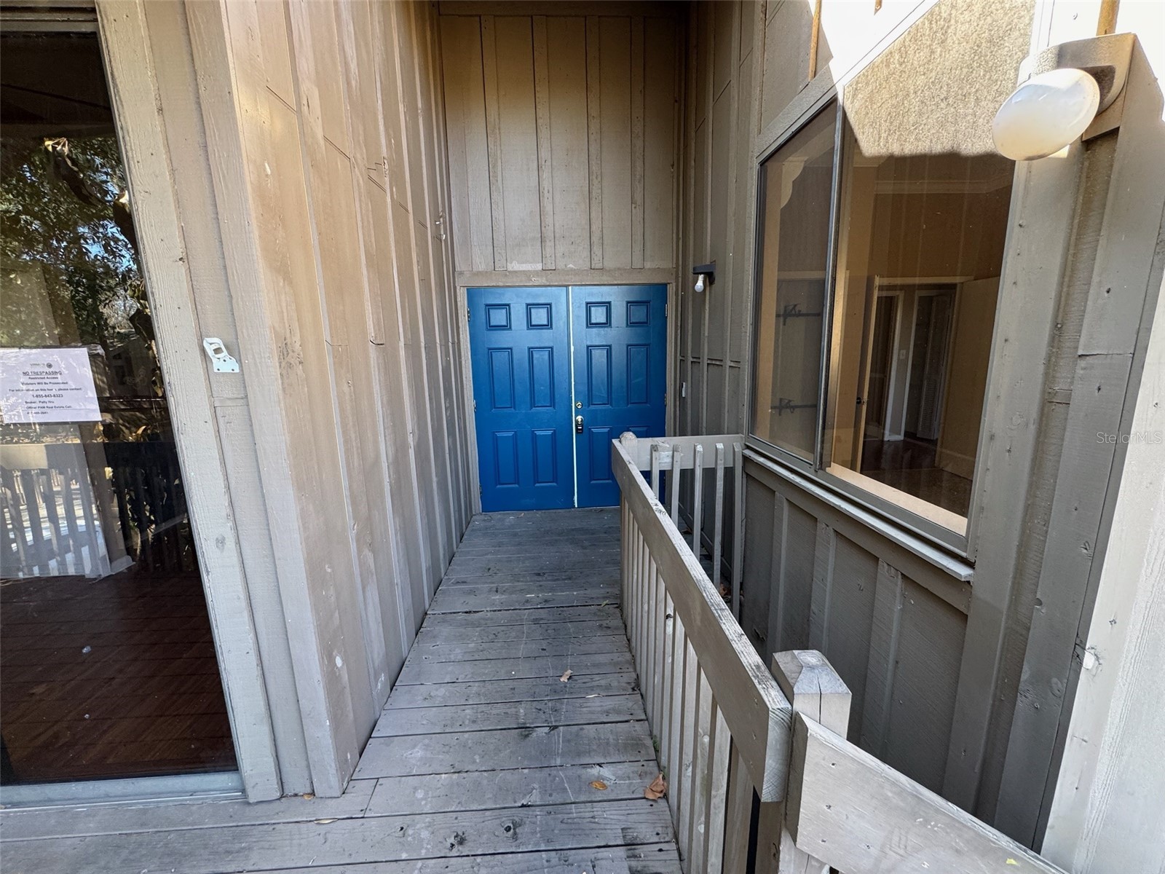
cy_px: 437
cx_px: 582
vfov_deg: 85.7
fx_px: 471
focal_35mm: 14
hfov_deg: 102.1
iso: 160
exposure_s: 1/99
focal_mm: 2.22
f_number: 2.2
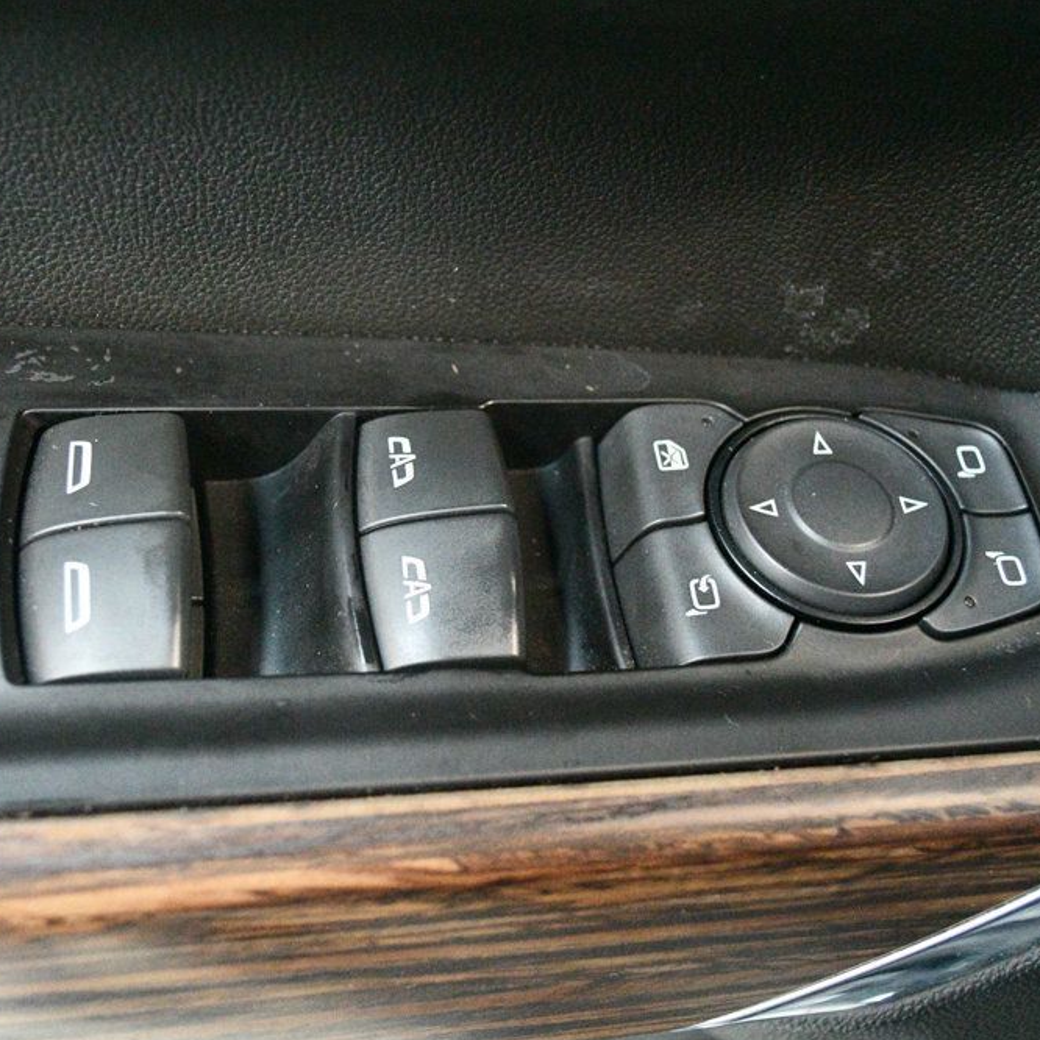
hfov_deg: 36.1
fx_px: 1598
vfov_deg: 36.1
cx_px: 501
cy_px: 528
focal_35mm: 47
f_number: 4
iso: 12800
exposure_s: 1/60
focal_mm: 24
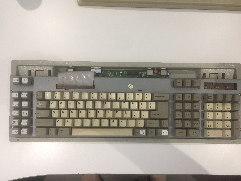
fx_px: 202
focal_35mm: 29
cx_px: 120
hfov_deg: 61.7
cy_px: 90
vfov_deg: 48.2
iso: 64
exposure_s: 1/33
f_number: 2.2
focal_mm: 4.15
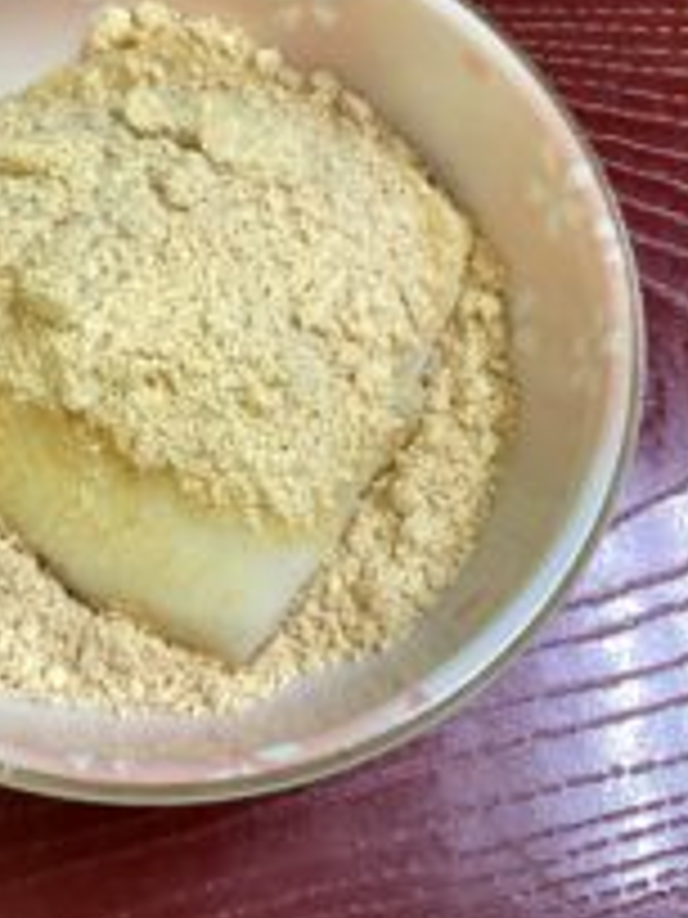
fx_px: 1511
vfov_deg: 33.7
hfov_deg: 25.0
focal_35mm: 57
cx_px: 79
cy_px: 358
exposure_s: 1/50
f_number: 2.4
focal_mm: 3.3
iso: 160
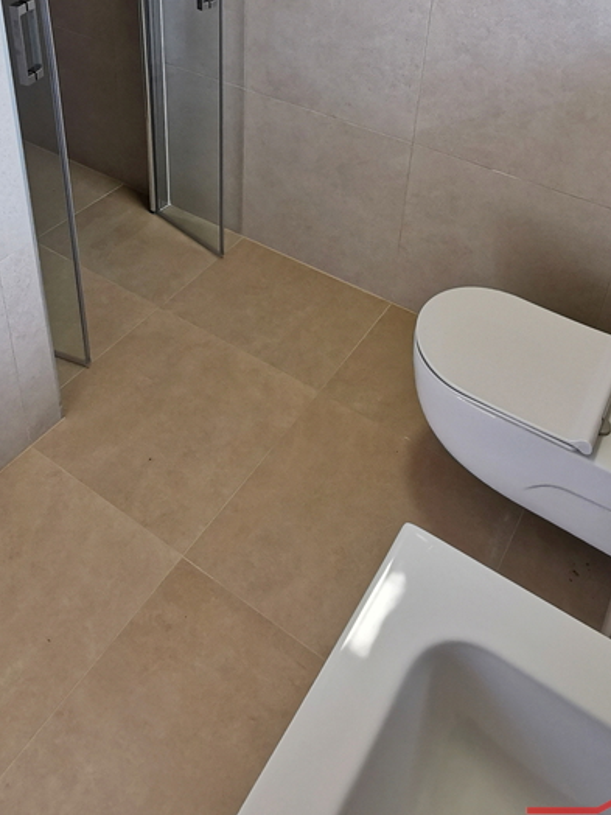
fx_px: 777
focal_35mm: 33
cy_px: 134
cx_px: 266
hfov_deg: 42.9
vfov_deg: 51.0
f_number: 2.2
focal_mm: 2.35
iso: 160
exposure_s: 1/60
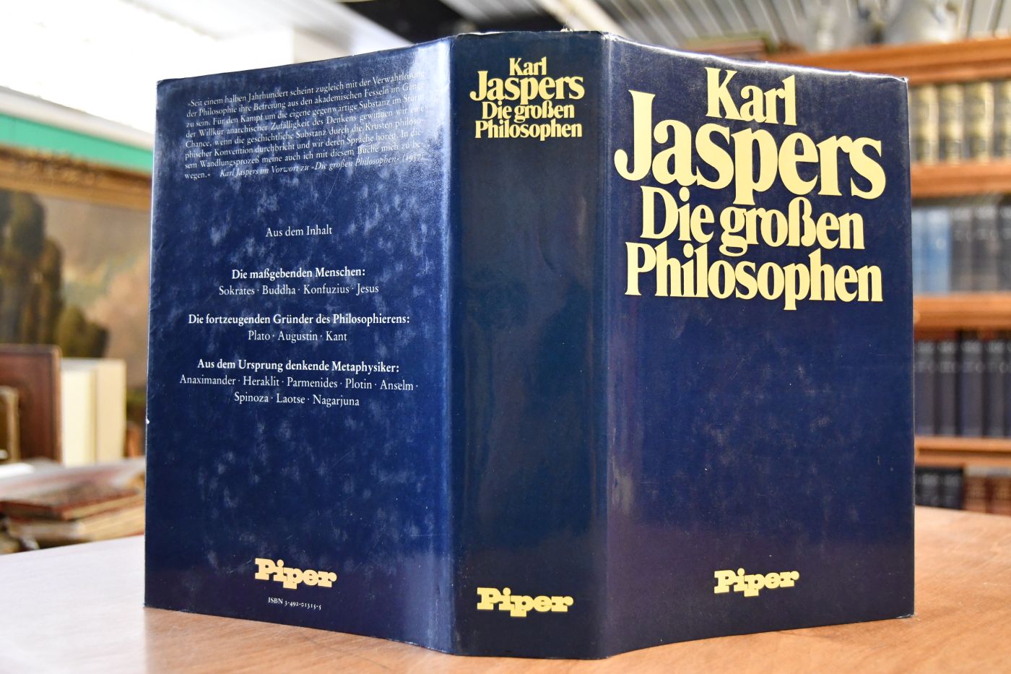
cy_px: 337
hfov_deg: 55.8
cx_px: 506
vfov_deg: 38.9
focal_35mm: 34
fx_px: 955
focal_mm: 23
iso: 3200
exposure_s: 1/100
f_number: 3.8
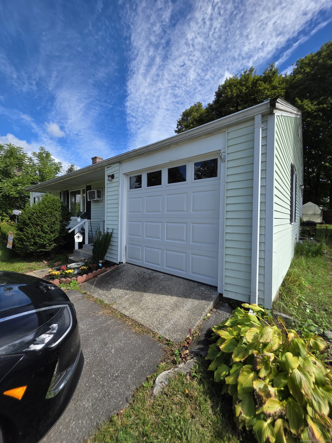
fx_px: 166
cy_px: 222
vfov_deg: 106.2
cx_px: 166
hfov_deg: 89.9
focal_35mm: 13
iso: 40
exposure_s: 1/1839
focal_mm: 2.2
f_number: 1.9
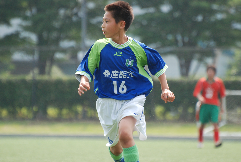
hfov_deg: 4.6
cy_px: 81
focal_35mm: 450
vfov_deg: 3.1
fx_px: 3019
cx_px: 120
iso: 400
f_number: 5.6
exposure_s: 1/500
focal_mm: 300
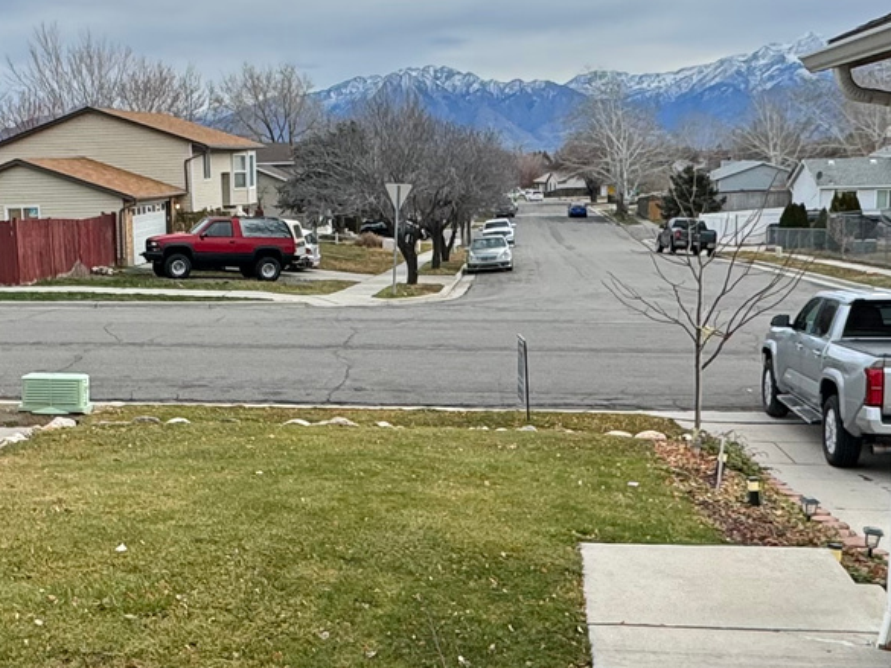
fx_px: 1261
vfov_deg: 29.7
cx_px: 276
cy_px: 326
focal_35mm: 49
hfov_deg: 38.3
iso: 40
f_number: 2.2
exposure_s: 1/492
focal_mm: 2.22
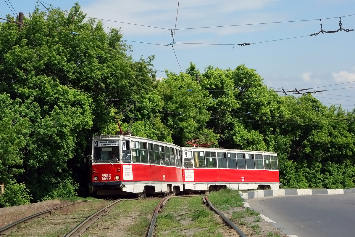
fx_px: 700
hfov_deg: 28.5
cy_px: 118
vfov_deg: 19.2
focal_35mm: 71
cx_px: 178
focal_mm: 26.26
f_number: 6.3
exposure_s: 1/500
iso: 125
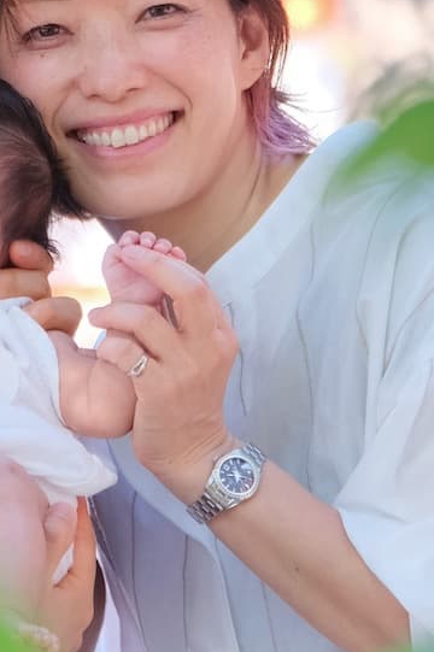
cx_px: -24
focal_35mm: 333
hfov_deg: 4.1
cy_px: 57
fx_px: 6029
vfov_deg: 6.2
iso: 1600
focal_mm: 80
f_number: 4
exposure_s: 1/320
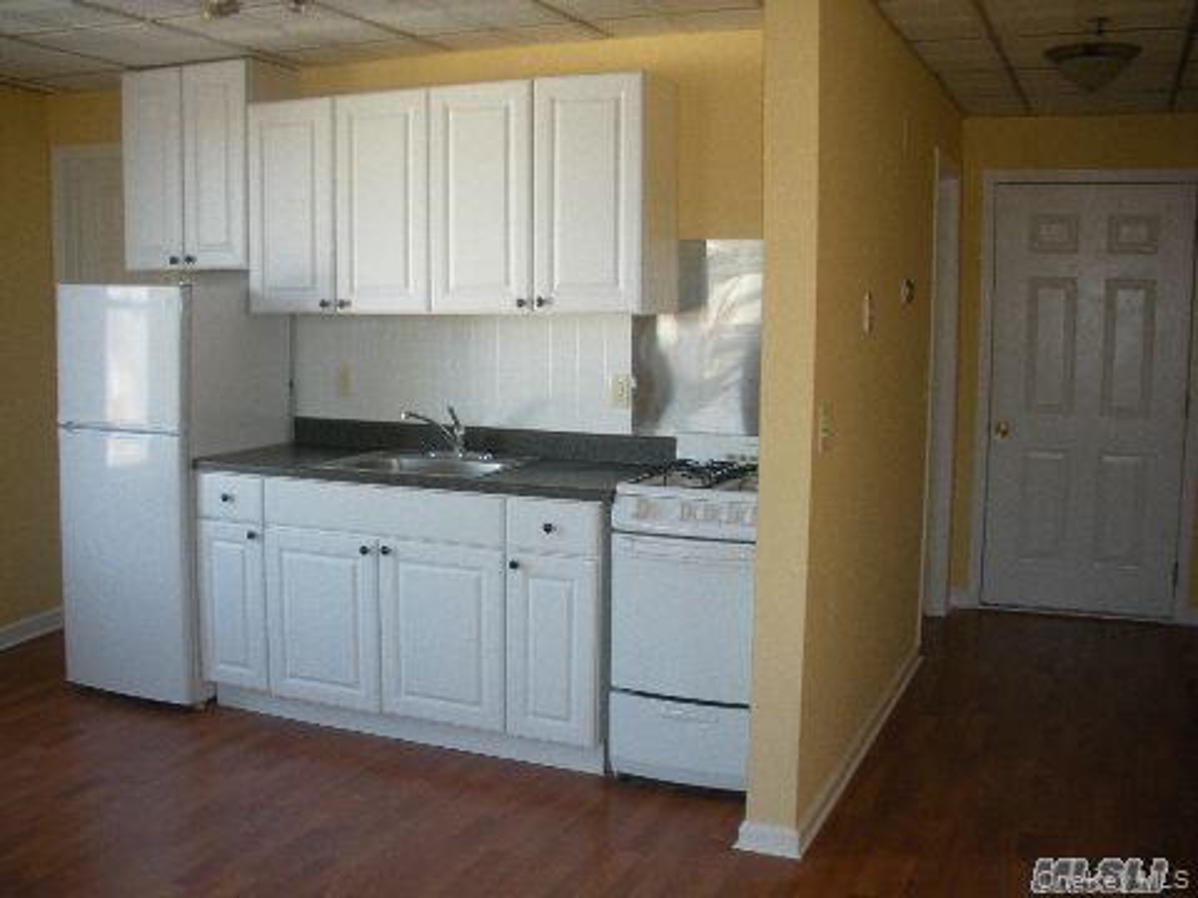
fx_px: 1211
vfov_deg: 40.7
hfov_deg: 52.6
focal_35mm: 35
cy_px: 449
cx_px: 599
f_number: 3.5
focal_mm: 6.3
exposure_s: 1/58.8
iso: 200
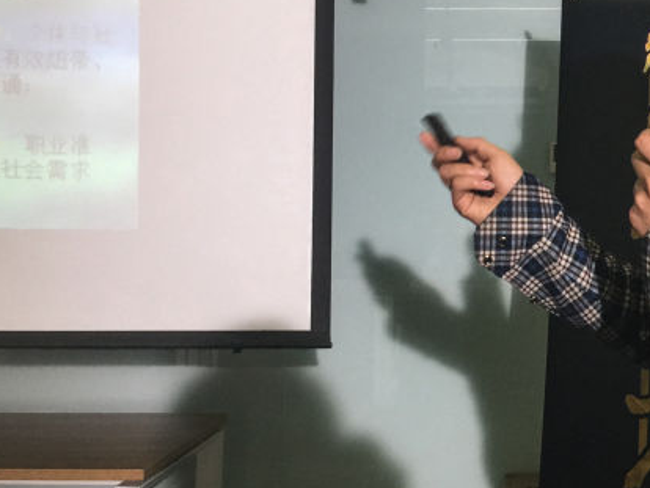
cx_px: 545
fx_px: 1052
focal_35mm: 56
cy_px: 198
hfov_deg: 33.1
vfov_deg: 26.1
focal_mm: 4.15
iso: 80
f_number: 2.2
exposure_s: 1/33
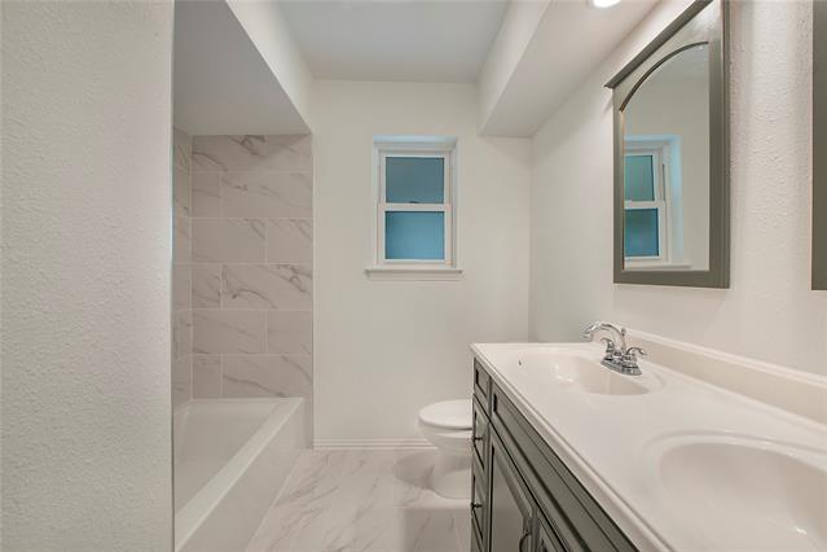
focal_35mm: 15
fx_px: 345
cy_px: 276
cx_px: 414
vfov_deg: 77.3
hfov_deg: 100.4
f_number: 7.1
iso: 100
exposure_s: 1/50
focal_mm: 10
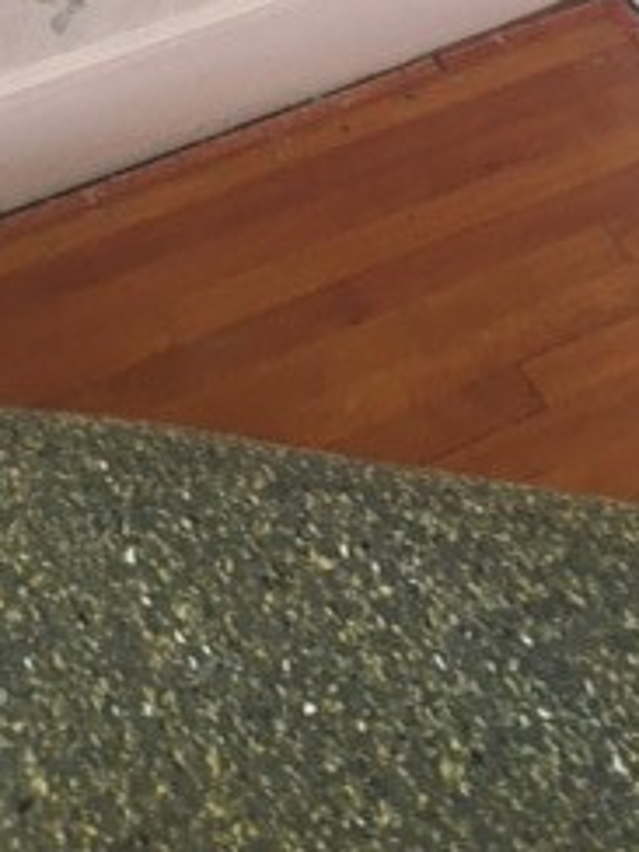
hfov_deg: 19.3
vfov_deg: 22.8
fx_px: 1871
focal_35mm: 76
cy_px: -262
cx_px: 433
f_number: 2.2
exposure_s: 1/30
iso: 50
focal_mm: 4.15
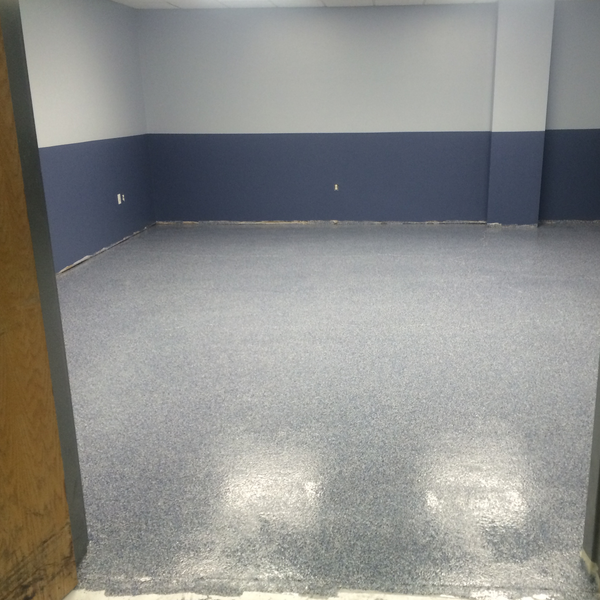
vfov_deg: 47.2
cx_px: 351
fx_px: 686
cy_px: 305
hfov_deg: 47.0
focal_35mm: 35
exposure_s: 1/30
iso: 100
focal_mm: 4.15
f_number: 2.2
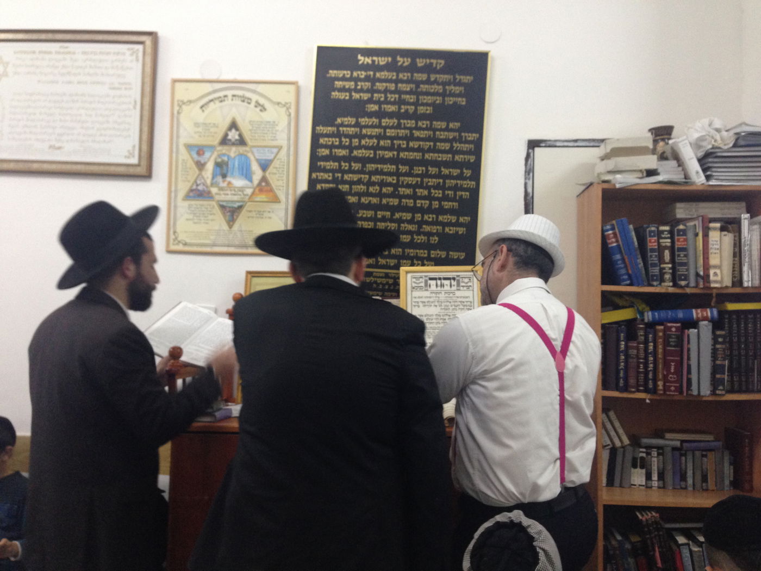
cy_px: 286
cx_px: 380
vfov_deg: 42.9
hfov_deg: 55.4
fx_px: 725
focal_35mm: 33
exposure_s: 1/20
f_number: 2.4
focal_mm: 4.12
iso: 200
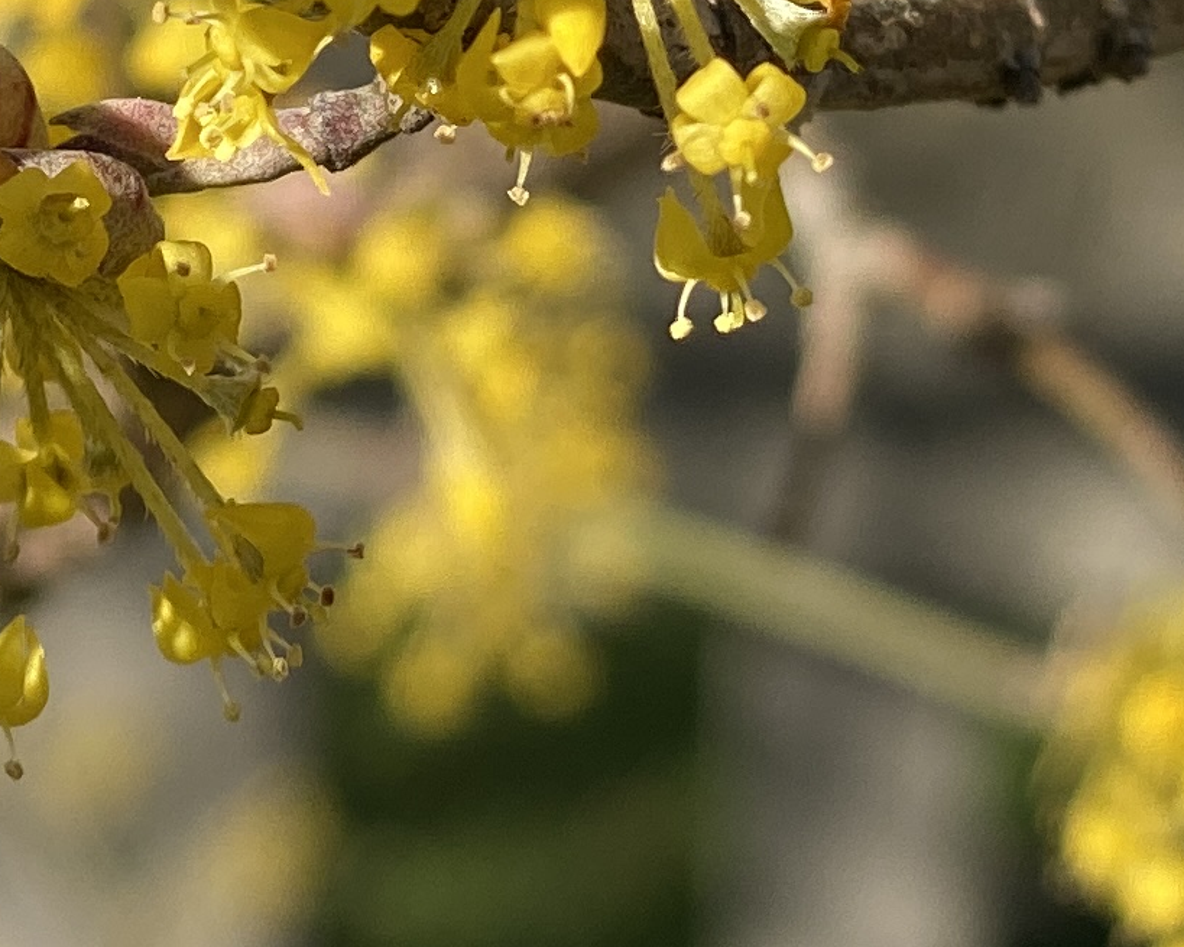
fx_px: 8759
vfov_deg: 6.1
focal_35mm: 250
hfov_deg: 7.7
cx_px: 603
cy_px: -750
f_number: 2
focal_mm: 6
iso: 20
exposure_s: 1/940
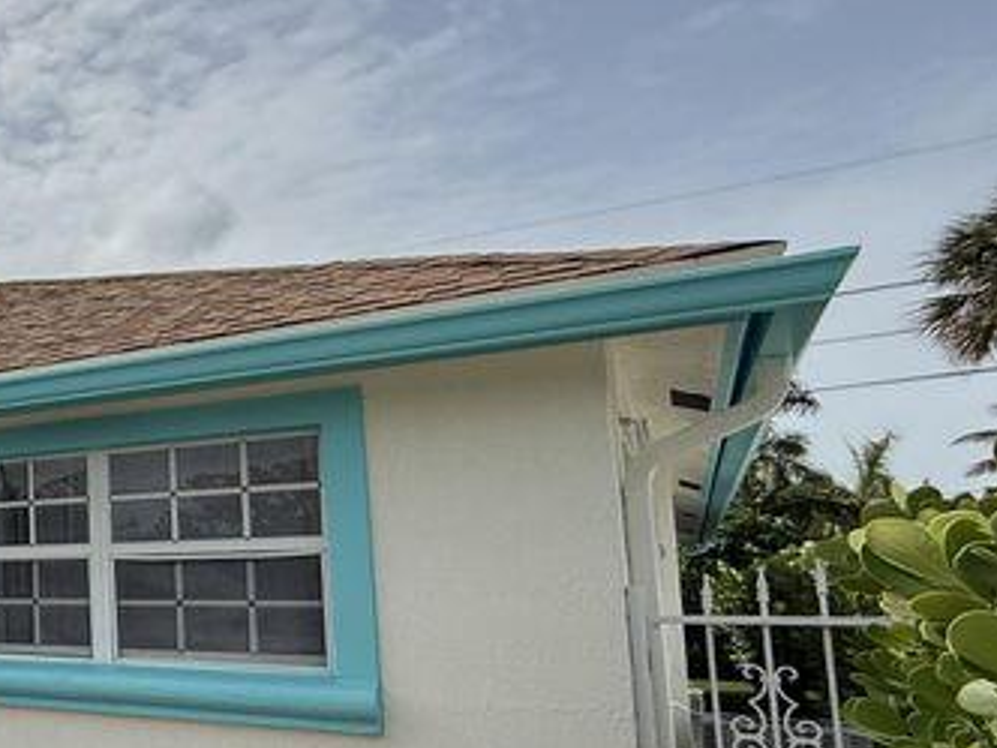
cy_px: 496
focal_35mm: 36
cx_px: -251
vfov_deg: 39.2
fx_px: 1037
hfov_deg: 36.7
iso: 50
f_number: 2.2
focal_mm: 2.22
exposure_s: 1/5155
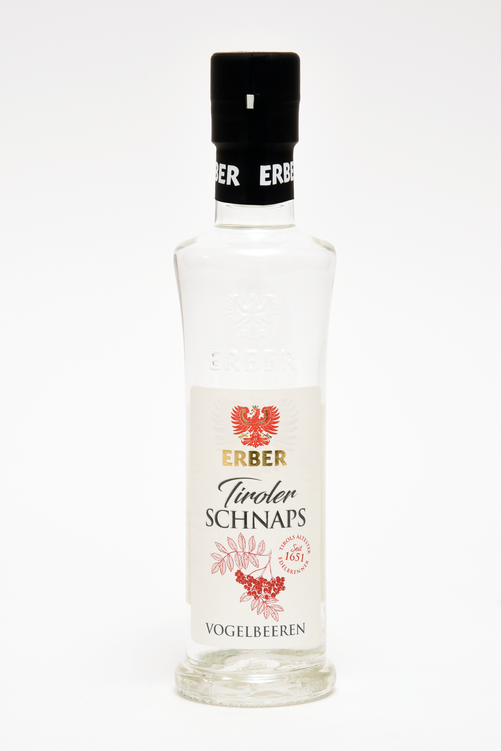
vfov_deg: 17.1
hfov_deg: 11.4
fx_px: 2503
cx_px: 250
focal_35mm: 120
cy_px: 376
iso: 800
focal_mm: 120
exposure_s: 1/200
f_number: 11
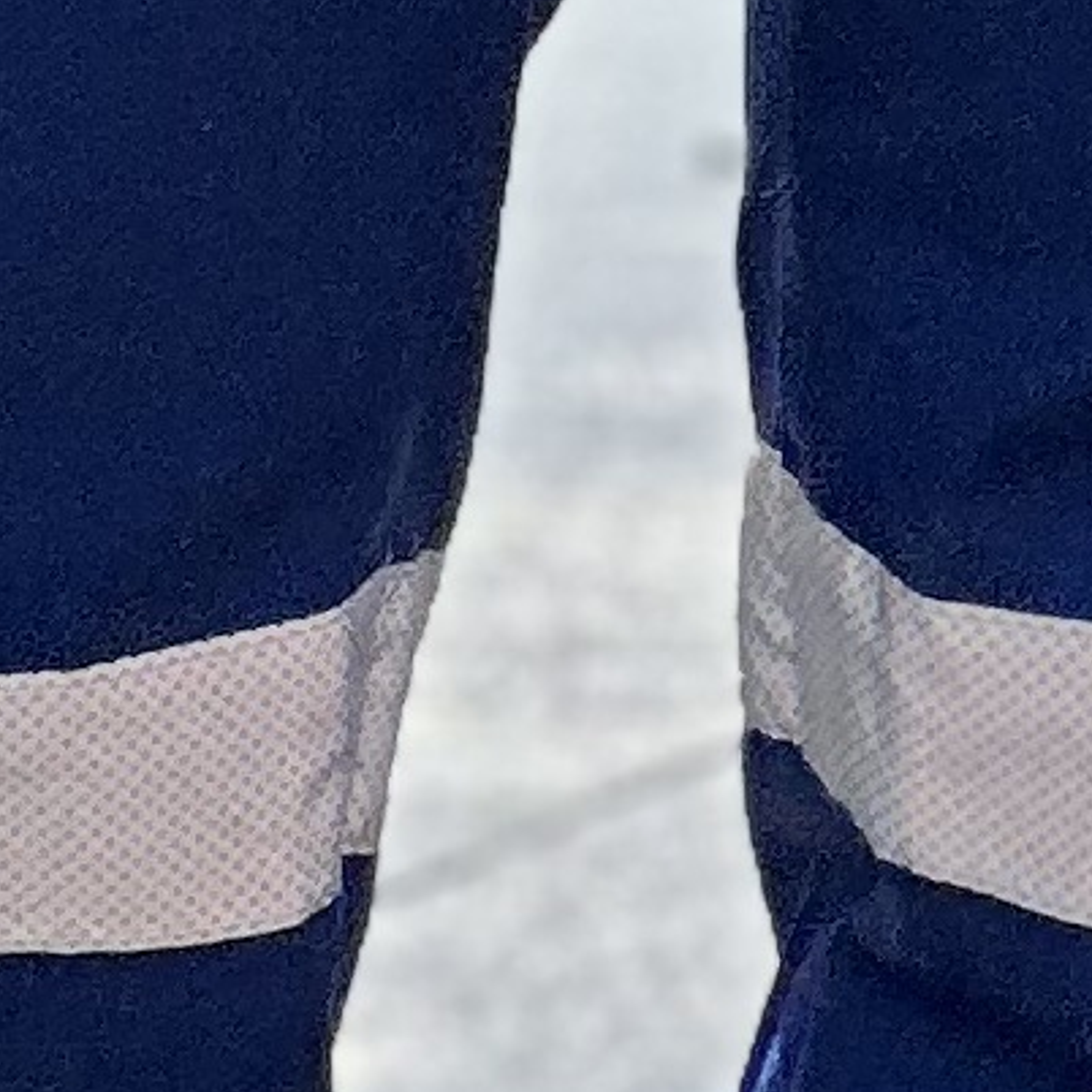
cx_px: 174
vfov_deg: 2.5
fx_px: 24377
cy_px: -3607
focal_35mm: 683
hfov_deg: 2.6
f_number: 2.8
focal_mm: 9
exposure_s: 1/1085
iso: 32
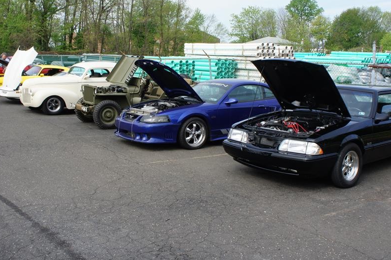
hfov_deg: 49.6
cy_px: 98
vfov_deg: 34.0
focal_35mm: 39
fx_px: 423
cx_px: 193
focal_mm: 20
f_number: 11
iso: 200
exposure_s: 1/100
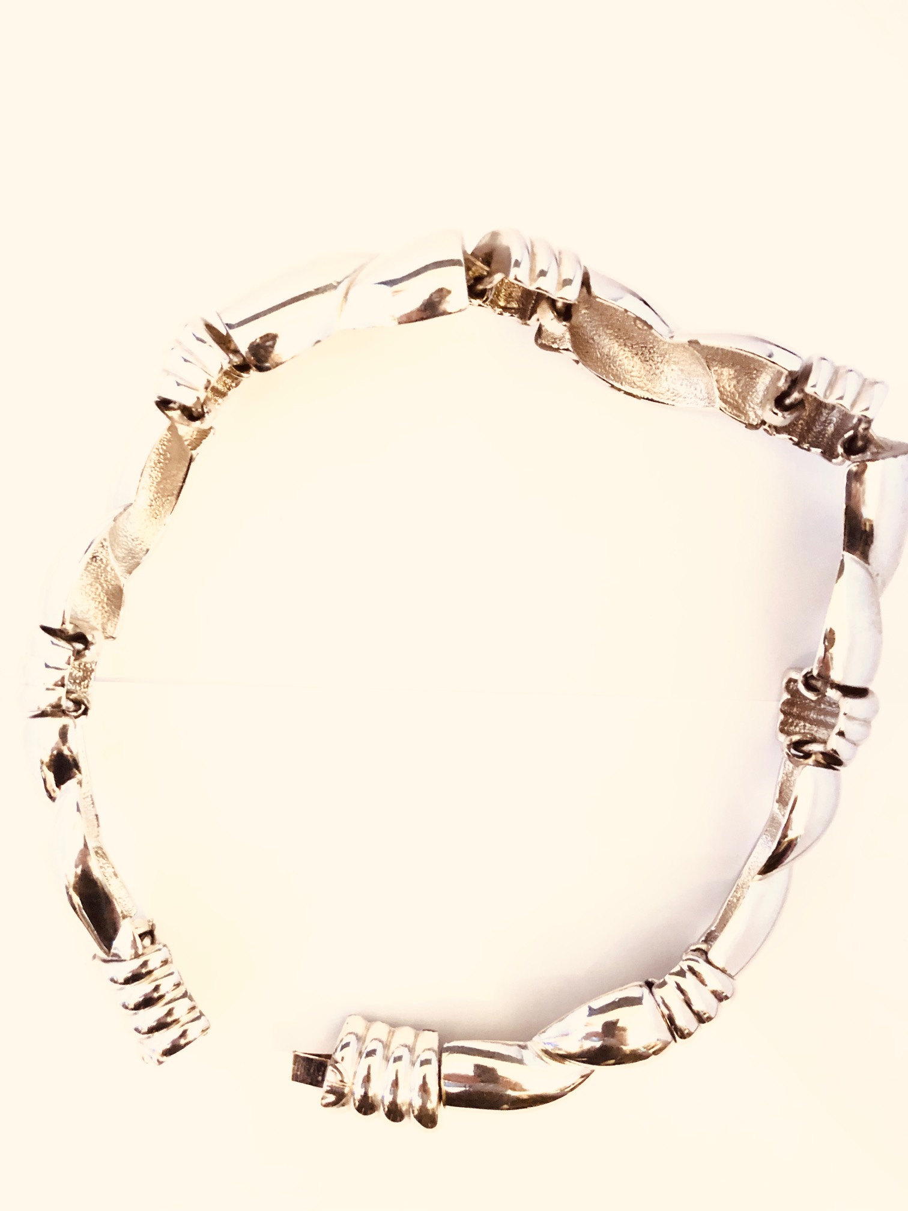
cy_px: 606
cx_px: 454
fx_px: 979
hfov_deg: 49.7
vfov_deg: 63.4
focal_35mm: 28
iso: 100
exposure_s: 1/4
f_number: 1.8
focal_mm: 3.99
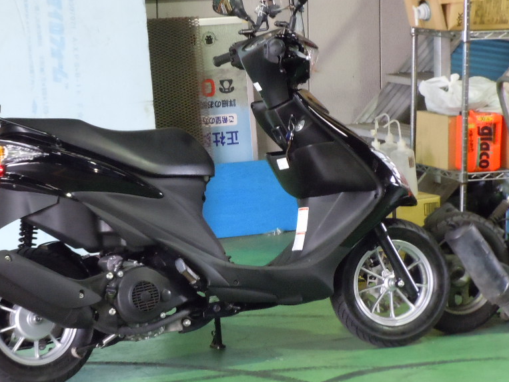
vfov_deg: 9.2
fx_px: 2367
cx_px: 197
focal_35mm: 161
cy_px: 162
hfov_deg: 12.3
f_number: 5.4
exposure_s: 1/8
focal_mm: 21.5
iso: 800
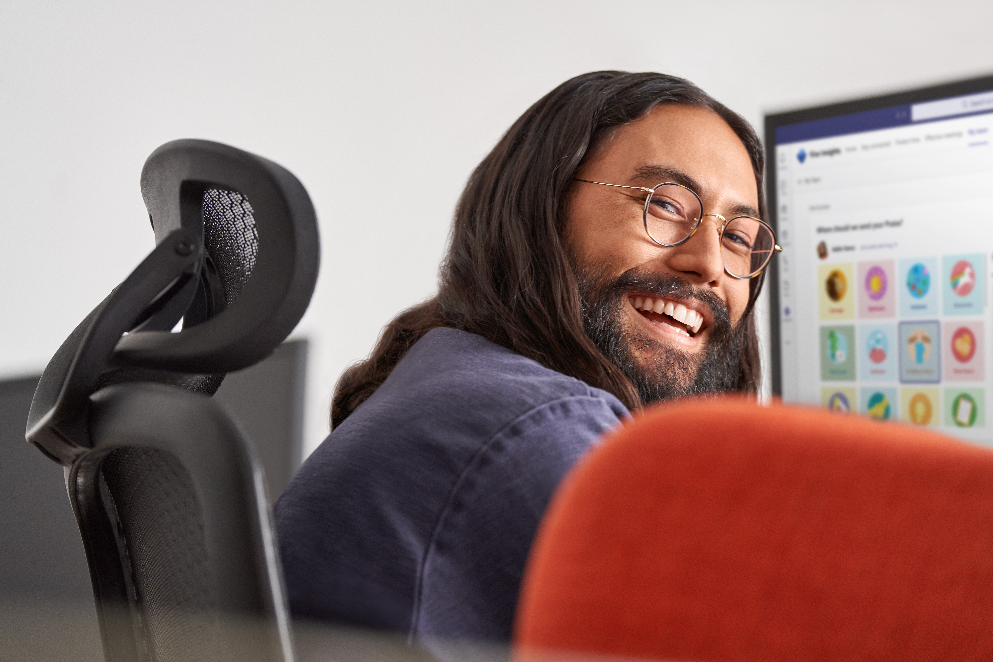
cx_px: 496
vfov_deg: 9.0
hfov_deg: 13.5
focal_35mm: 152
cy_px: 331
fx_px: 4192
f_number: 2.8
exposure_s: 1/500
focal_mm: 152
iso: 1250
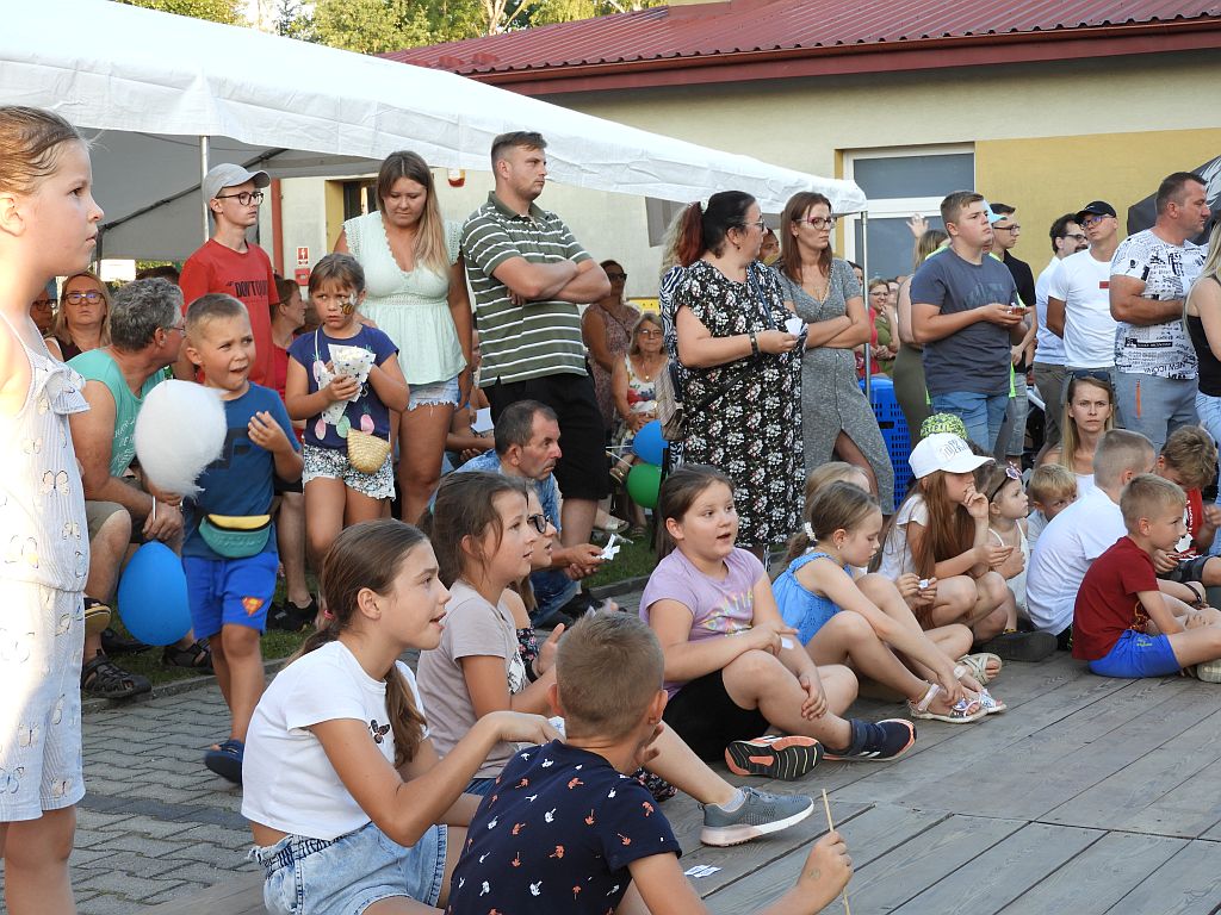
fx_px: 2293
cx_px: 610
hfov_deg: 29.8
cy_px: 458
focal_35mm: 65
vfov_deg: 22.6
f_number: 4.2
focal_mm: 11.6
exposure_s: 1/60
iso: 100
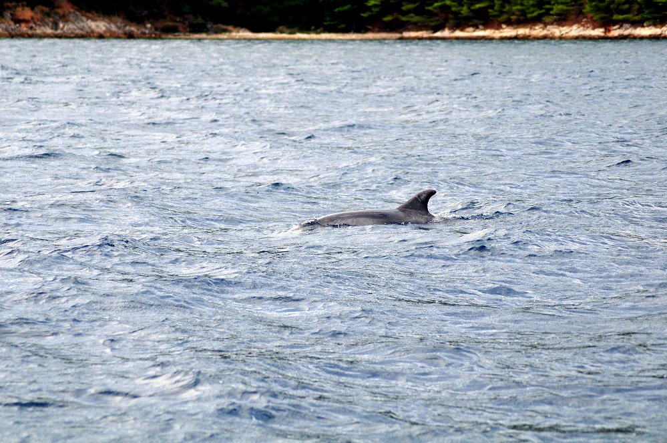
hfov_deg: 10.6
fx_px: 3608
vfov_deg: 7.0
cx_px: 334
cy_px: 222
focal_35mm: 195
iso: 320
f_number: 4.5
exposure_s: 1/1000
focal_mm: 130
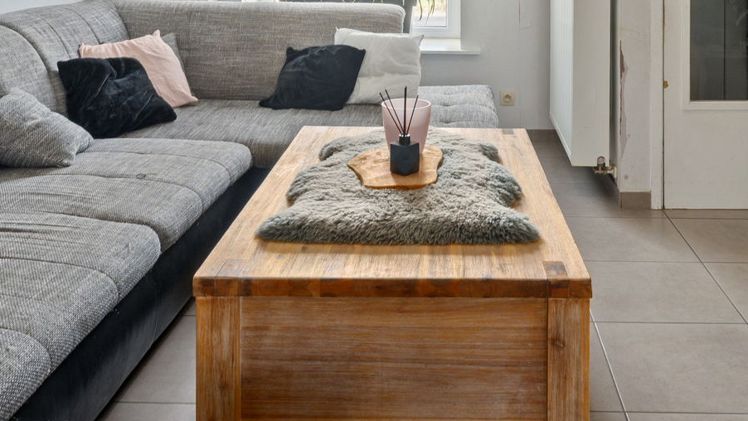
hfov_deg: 51.4
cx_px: 433
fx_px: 774
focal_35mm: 39
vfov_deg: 27.8
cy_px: -41
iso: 250
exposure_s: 1.3
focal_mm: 14
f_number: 11
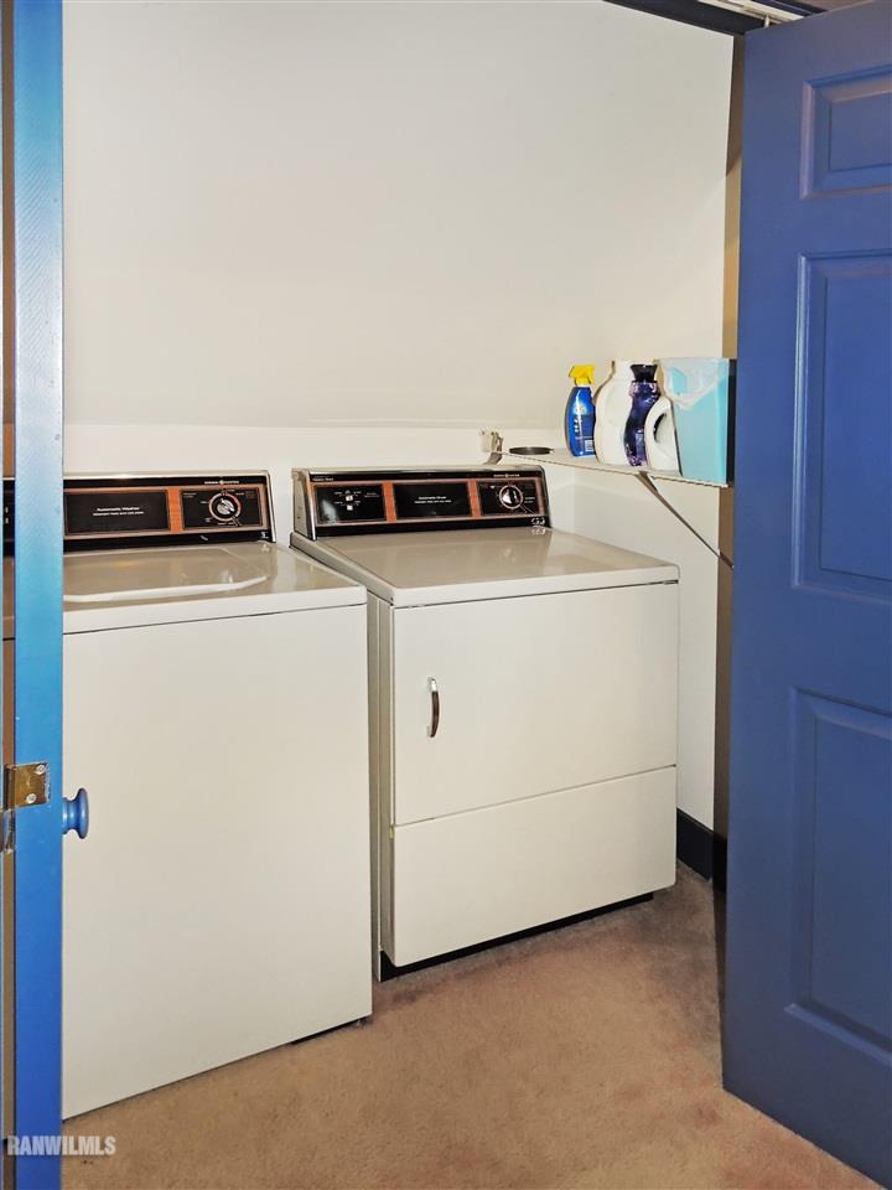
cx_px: 446
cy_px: 595
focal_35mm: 24
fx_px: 825
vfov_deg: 71.6
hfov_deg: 56.8
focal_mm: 4.3
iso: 200
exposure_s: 1/30
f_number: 3
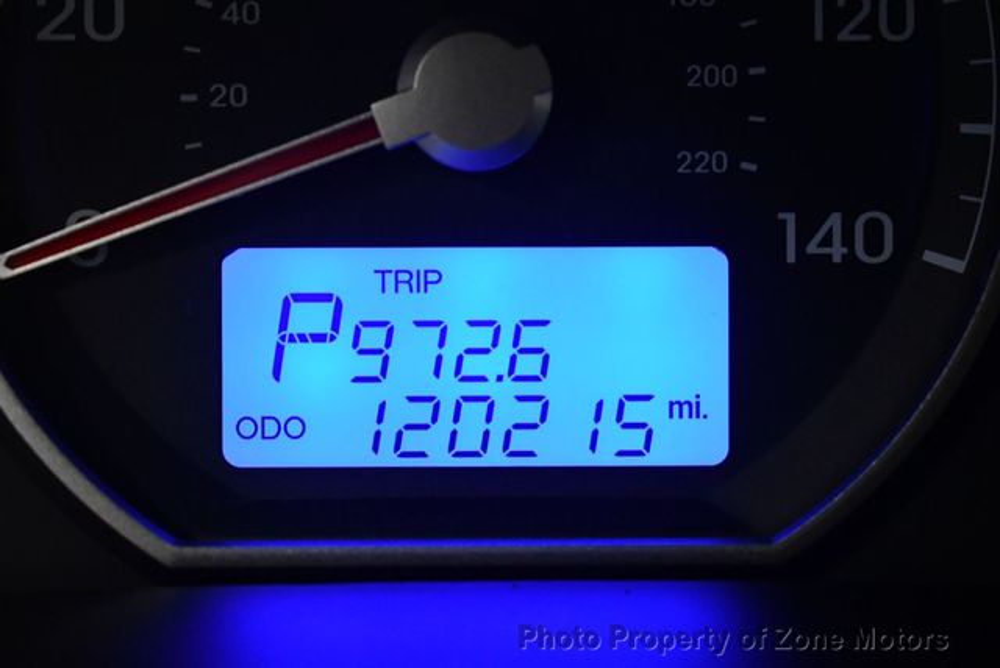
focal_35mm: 110
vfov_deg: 12.5
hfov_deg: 18.6
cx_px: 500
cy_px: 334
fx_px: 3058
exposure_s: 1/100
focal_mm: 55
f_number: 5.6
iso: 3200
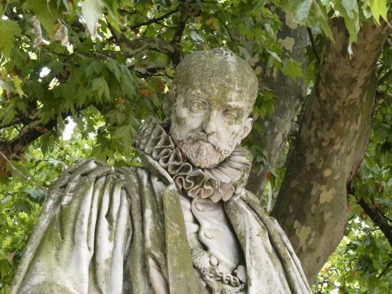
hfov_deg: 6.6
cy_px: 147
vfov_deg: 5.0
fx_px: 3397
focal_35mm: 300
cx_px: 196
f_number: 5.8
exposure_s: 1/100
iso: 640
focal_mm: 53.8
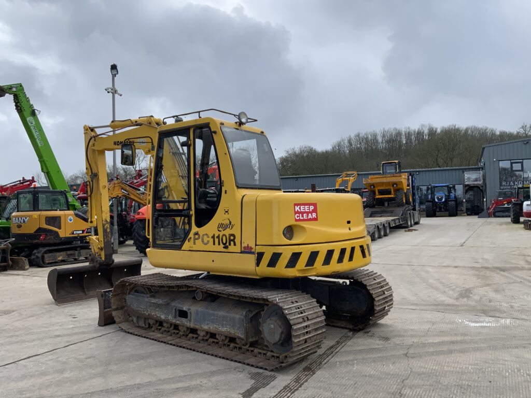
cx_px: 266
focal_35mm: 29
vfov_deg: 48.2
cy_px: 199
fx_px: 445
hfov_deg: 61.7
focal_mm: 3
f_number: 1.8
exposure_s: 1/978
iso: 16
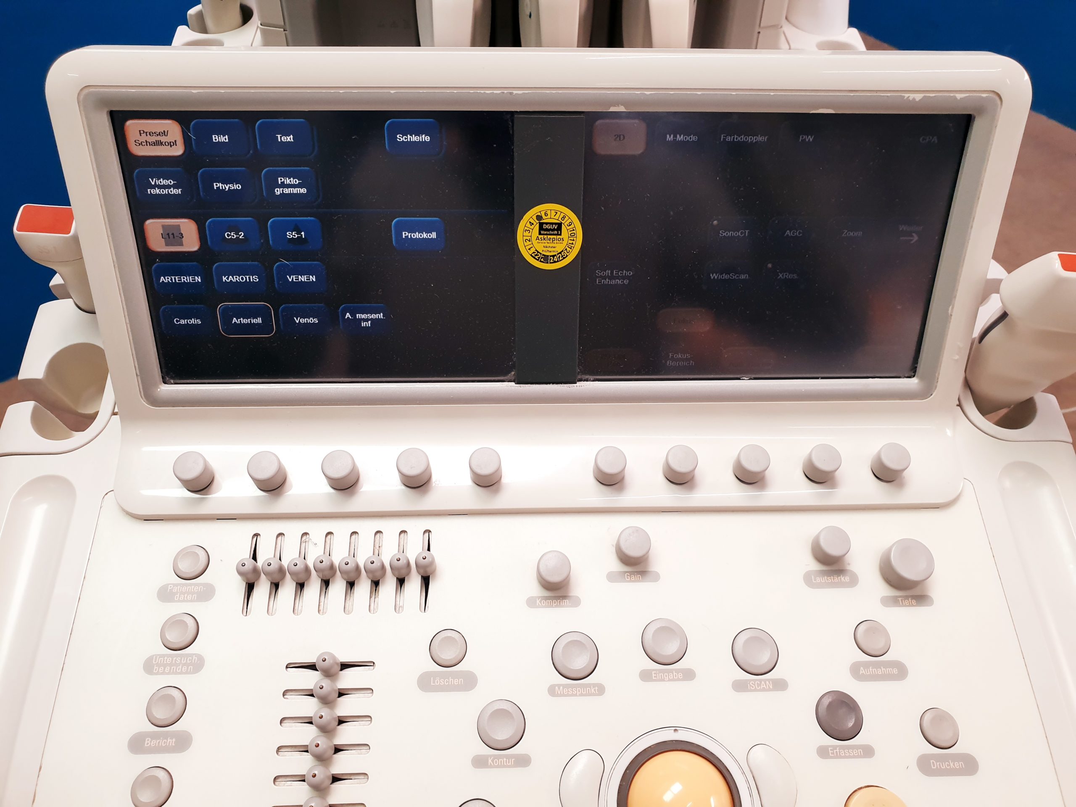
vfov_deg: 53.1
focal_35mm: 26
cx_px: 538
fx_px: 808
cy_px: 404
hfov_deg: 67.3
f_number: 2.4
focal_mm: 4.3
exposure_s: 1/50
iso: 125
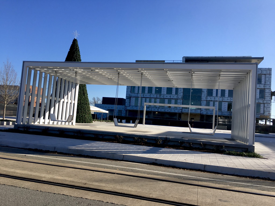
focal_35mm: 29
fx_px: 230
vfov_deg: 48.2
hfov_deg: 61.7
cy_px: 103
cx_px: 138
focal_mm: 4.15
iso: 25
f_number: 2.2
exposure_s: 1/1304
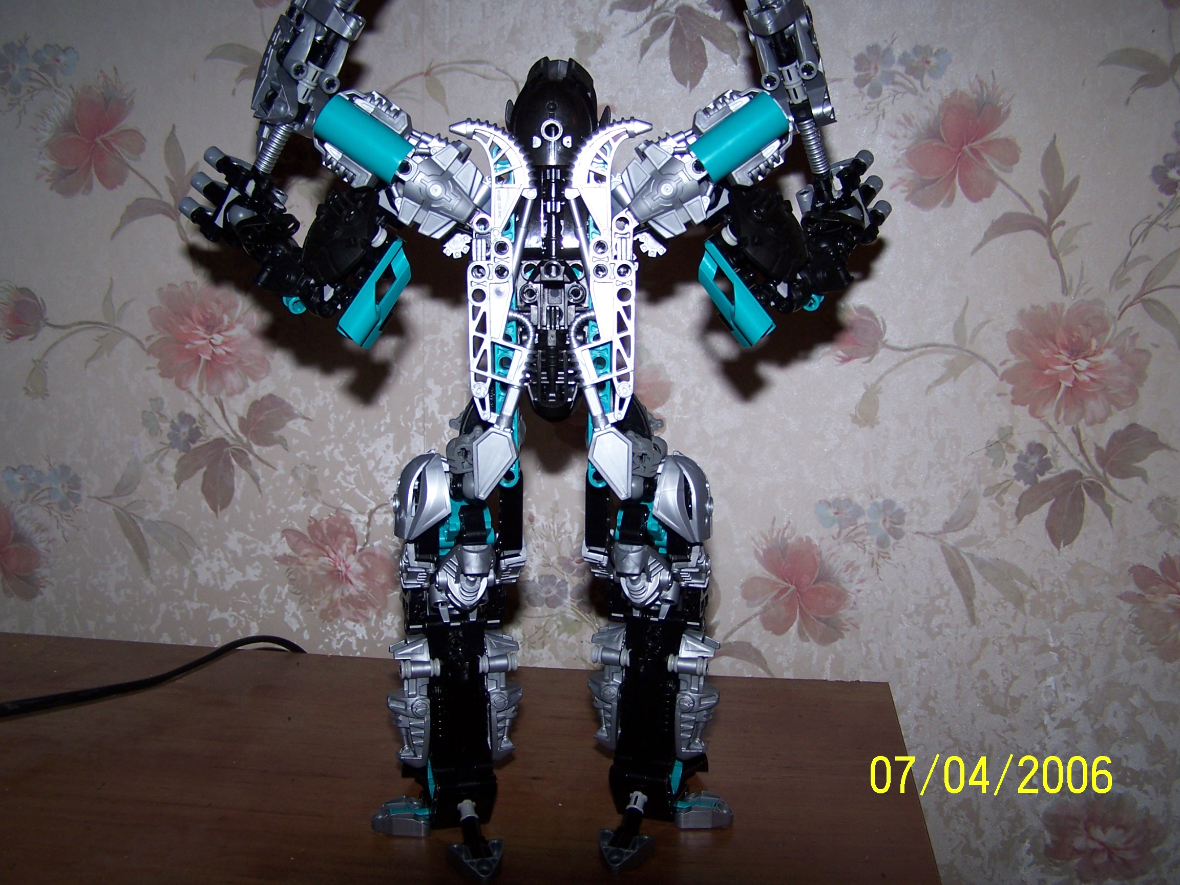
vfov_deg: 37.7
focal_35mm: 38
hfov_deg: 49.0
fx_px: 1295
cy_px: 442
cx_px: 590
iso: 80
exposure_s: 1/60
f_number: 2.8
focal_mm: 6.3
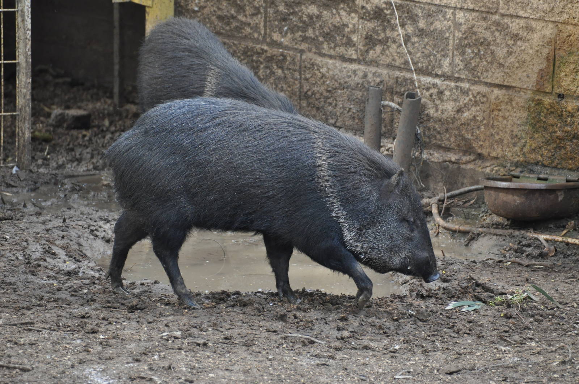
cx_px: 290
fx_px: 7229
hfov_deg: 4.6
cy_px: 192
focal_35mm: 450
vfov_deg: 3.0
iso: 1000
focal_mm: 300
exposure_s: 1/320
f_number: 5.6
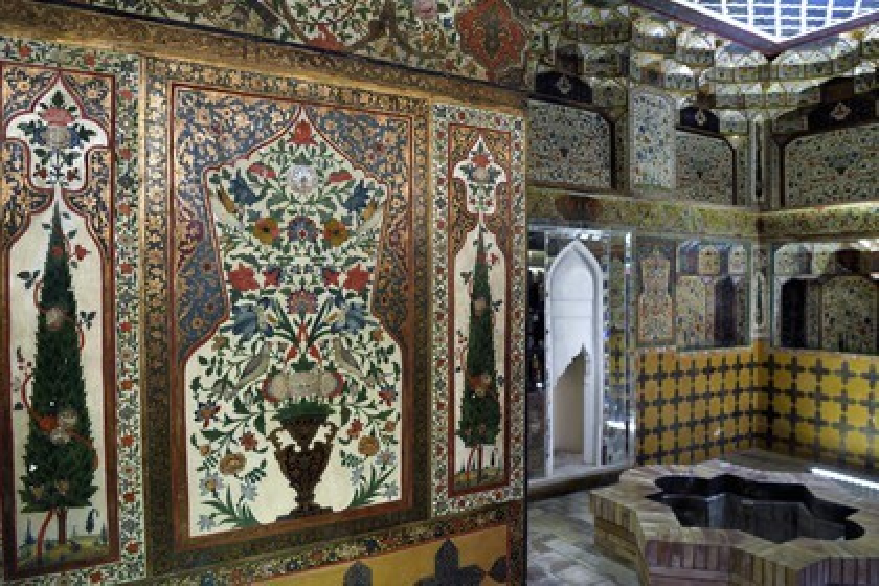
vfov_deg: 53.1
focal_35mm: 24
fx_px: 586
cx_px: 440
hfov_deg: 73.7
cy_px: 293
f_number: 6.3
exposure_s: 1/15
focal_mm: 24
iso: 800
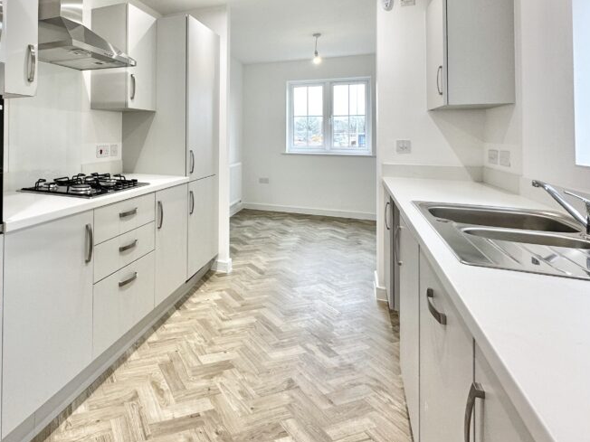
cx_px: 167
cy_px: 129
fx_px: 375
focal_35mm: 22
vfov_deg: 58.9
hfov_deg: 72.5
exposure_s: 1/100
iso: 100
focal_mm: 2.22
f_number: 2.2
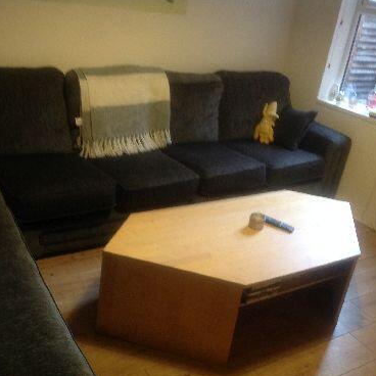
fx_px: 516
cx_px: 188
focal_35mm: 42
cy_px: 189
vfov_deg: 40.0
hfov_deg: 40.0
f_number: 2.4
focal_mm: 4.28
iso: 320
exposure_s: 1/15
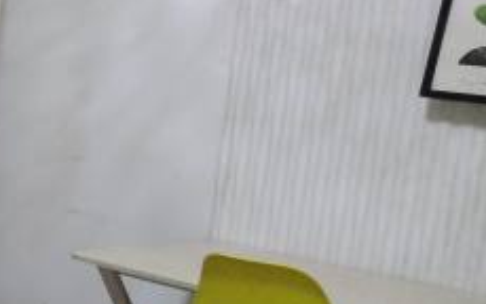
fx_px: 1272
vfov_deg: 13.6
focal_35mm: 96
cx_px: -355
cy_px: 154
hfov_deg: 17.9
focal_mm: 4.75
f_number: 1.8
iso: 764
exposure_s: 1/25
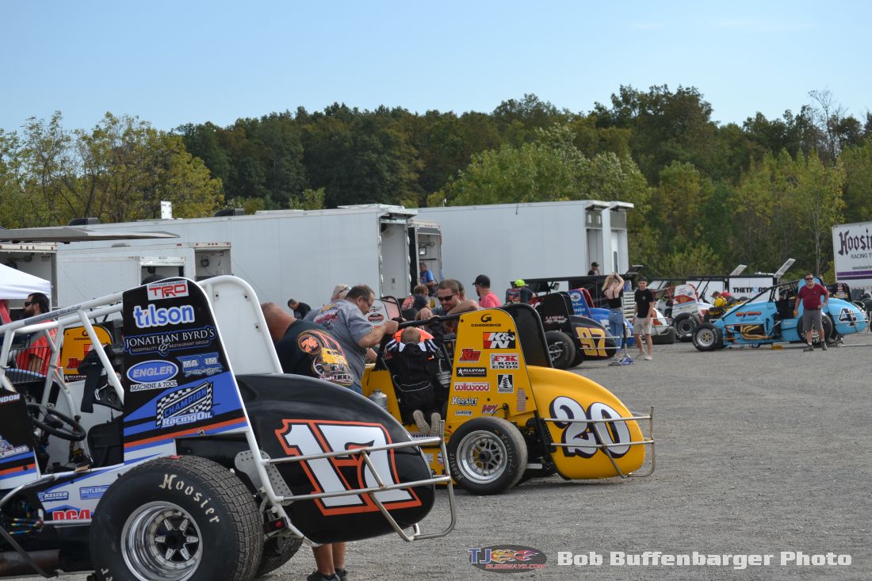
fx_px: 1998
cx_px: 436
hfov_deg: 24.6
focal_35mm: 82
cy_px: 290
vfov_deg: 16.5
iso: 100
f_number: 7.1
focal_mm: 55
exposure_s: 1/200
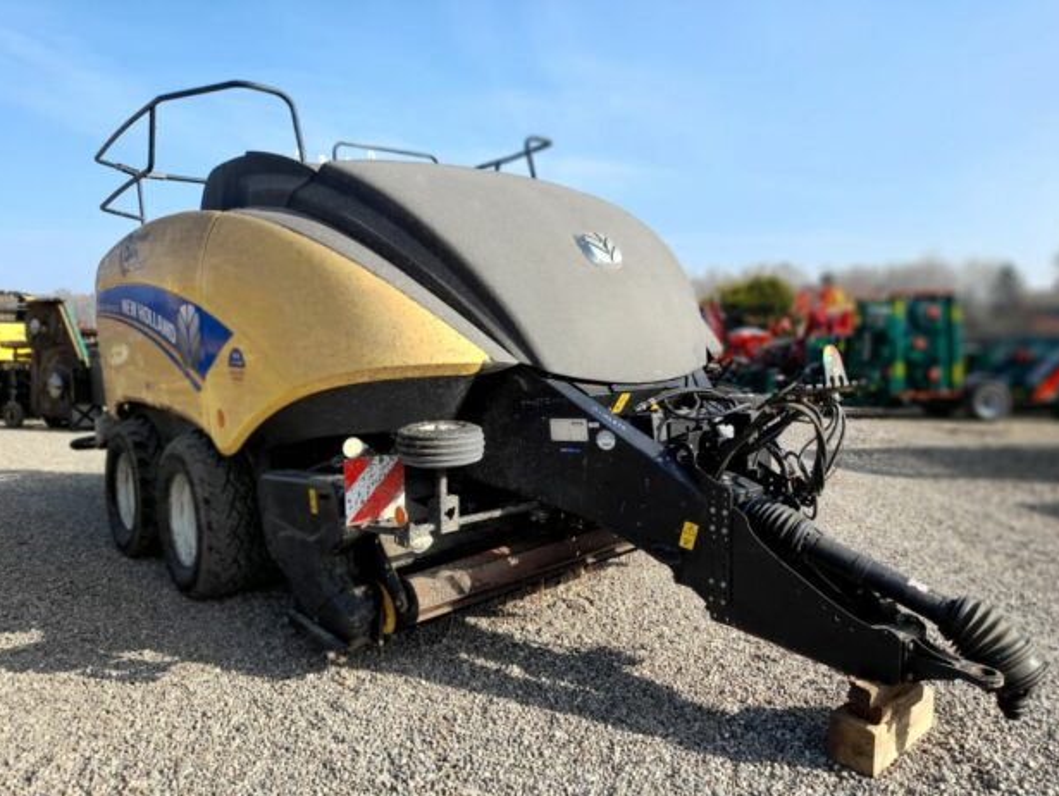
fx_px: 796
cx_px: 541
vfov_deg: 53.1
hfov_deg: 67.3
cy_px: 412
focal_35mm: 26
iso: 20
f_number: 2
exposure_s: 1/414
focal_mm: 4.6
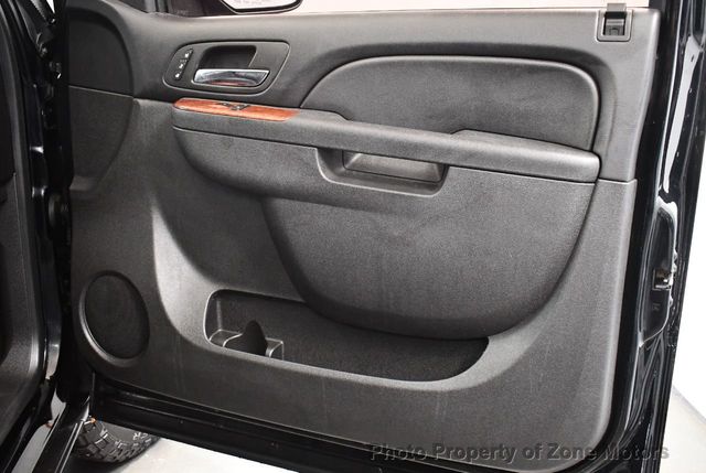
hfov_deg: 53.1
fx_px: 707
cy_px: 236
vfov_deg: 37.0
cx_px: 353
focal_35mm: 36
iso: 4000
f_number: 3.5
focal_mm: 18
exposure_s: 1/60
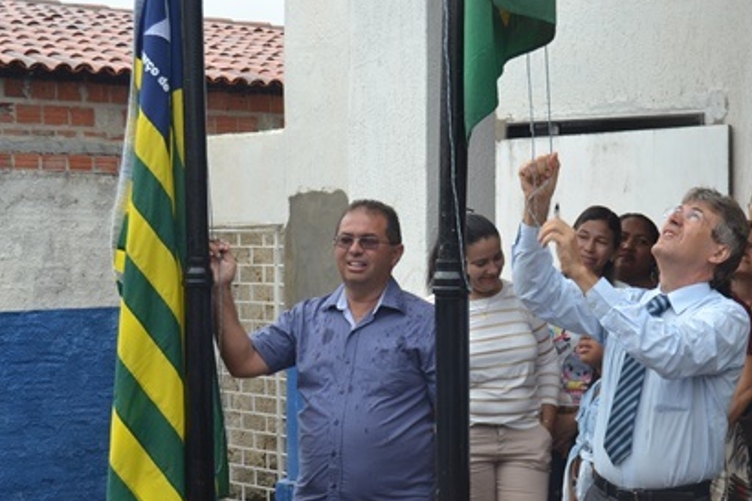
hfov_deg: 26.7
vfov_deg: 18.1
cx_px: 558
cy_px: 366
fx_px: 1566
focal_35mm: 75
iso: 140
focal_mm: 32
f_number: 5.6
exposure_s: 1/125
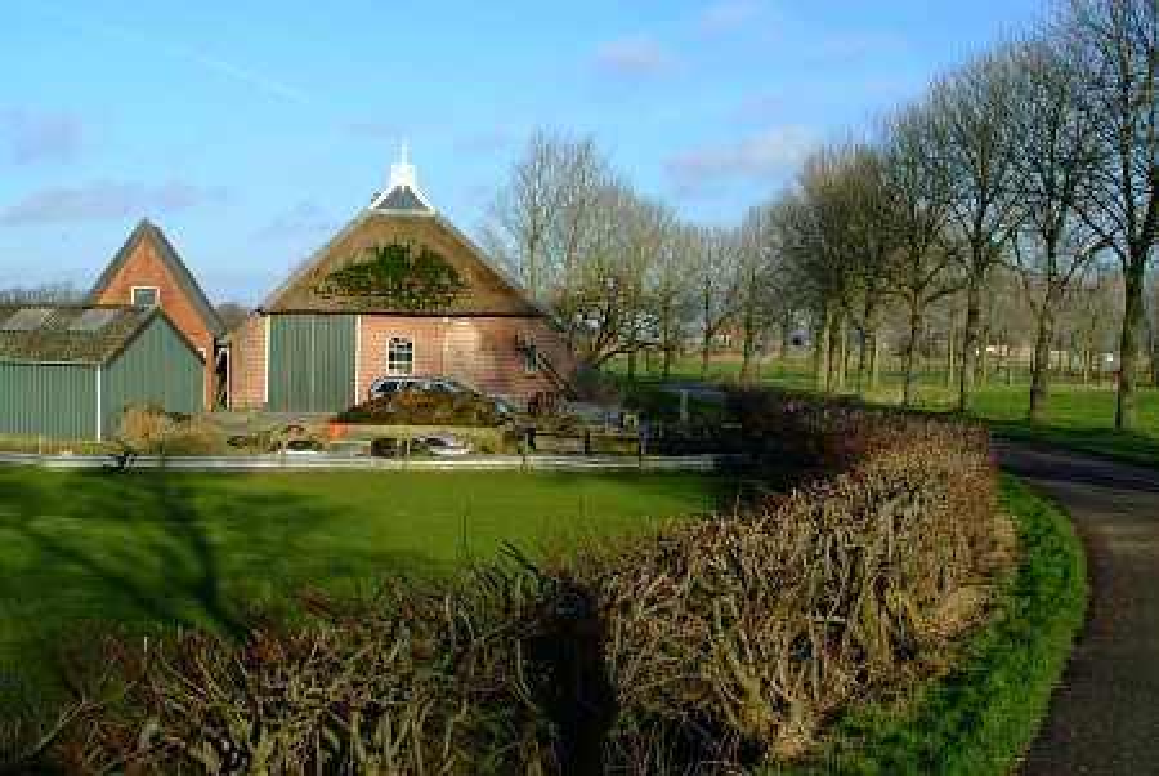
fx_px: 1708
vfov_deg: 25.6
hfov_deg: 37.5
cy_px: 388
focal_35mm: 53
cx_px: 580
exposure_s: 1/350
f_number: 13
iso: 400
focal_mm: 35
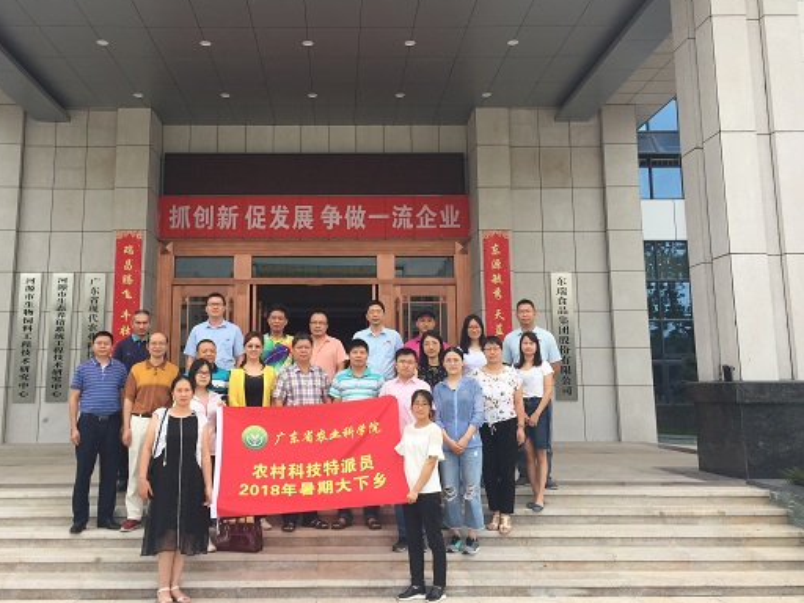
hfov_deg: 53.7
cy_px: 267
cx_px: 336
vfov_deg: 41.7
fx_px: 790
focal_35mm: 34
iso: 32
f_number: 2.2
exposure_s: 1/501
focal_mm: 4.15
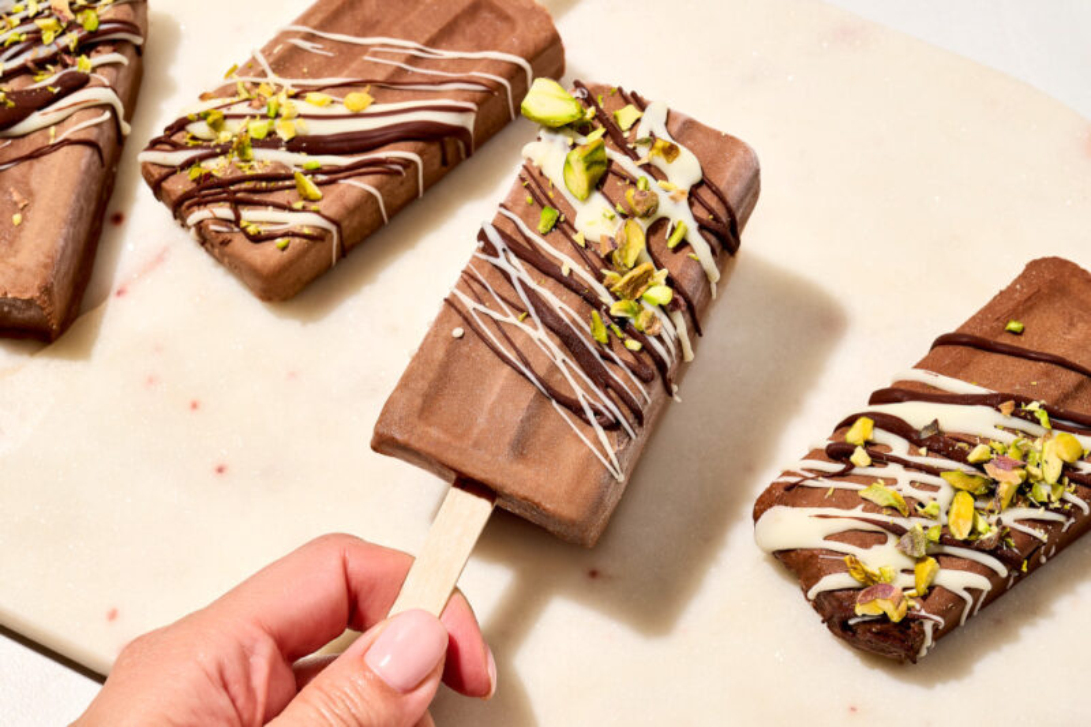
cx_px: 546
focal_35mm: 76
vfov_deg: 17.9
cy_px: 364
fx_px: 2303
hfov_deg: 26.7
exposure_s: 1/160
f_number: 10
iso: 64
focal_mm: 51
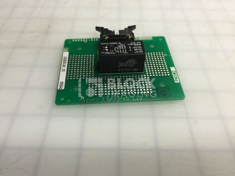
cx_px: 118
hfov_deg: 61.7
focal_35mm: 29
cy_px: 88
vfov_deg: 48.2
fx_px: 197
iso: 32
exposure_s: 1/15
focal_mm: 4.15
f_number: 2.2
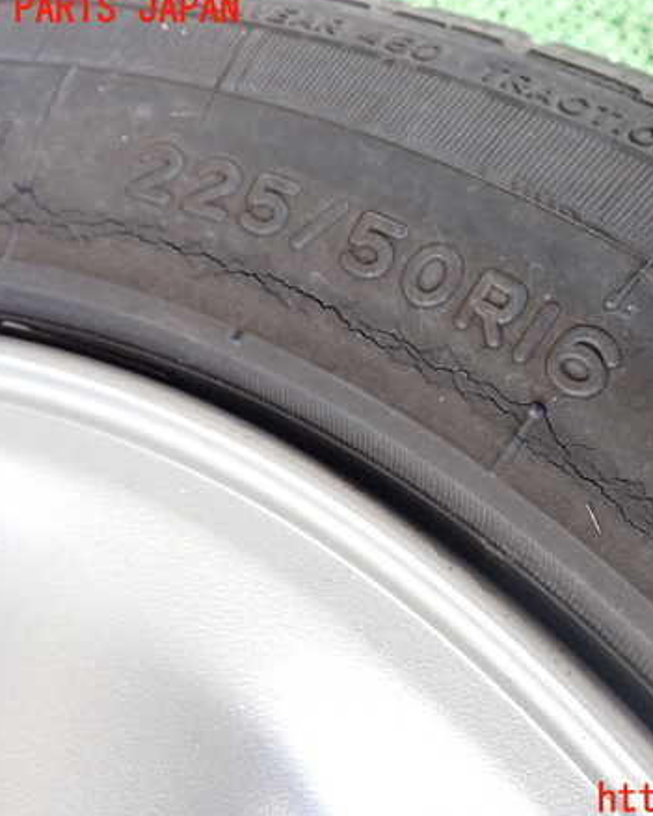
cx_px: 460
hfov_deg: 36.7
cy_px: 405
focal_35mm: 40
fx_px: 967
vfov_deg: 45.8
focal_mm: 5.4
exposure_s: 1/160
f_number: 2.3
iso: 400
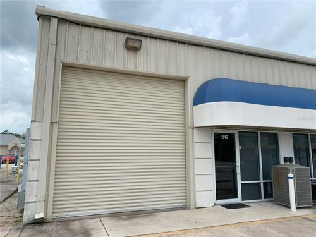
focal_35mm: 26
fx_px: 237
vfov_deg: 53.1
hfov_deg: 67.3
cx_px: 158
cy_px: 118
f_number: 1.8
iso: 25
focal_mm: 4.25
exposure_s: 1/1513
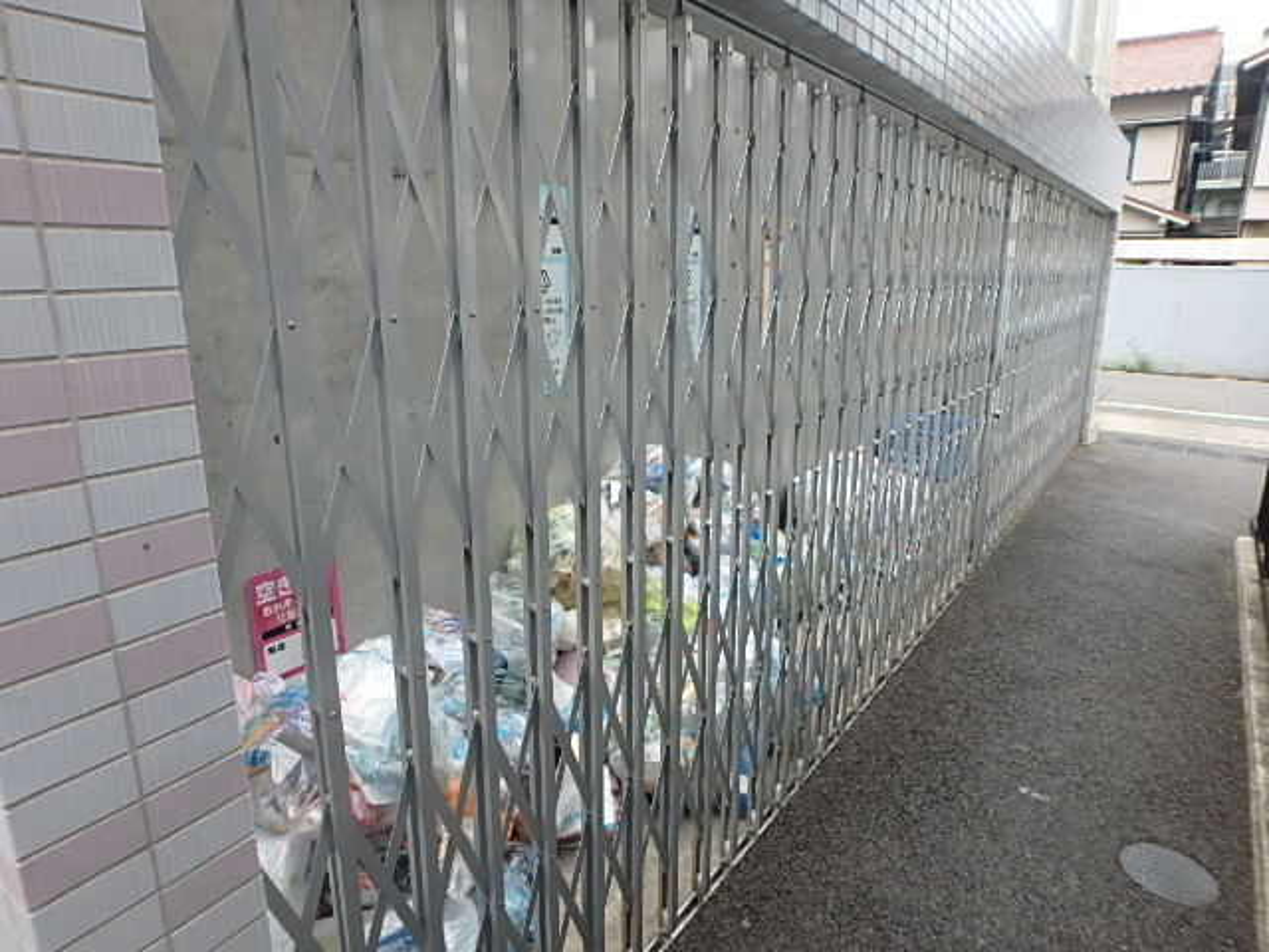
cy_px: 476
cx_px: 634
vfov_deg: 63.4
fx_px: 770
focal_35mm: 21
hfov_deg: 79.0
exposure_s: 1/250
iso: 125
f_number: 3.5
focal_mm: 3.7
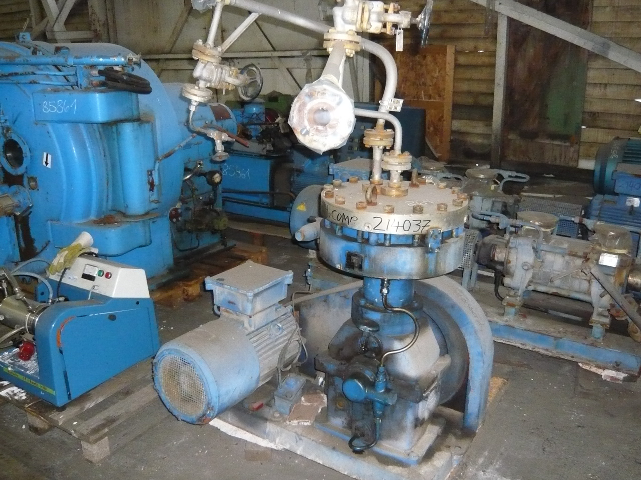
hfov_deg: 56.8
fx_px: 593
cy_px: 240
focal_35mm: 32
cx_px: 320
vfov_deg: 44.2
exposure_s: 1/30
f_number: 2.8
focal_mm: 4.6
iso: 640
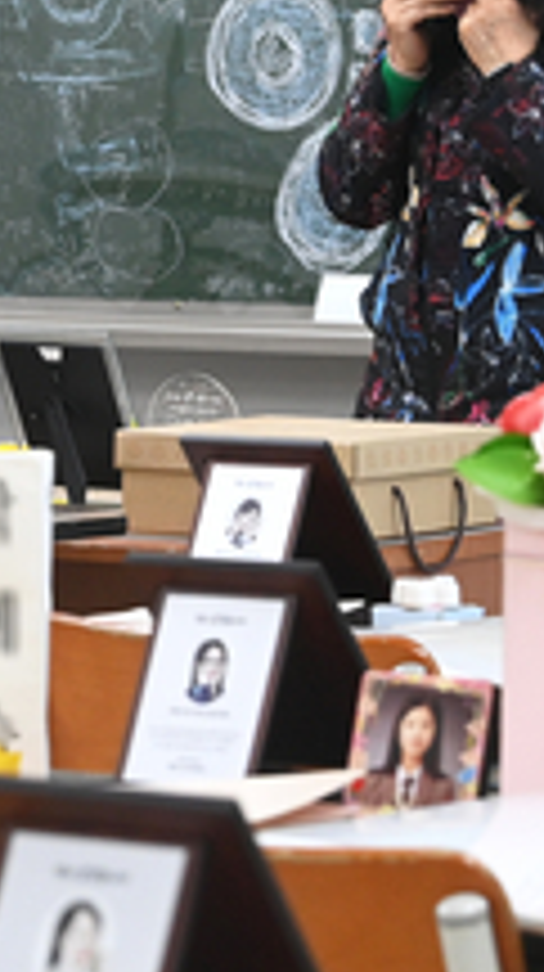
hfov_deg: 5.1
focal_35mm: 239
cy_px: 342
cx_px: 72
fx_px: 6148
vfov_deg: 9.0
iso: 3200
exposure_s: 1/200
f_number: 7.1
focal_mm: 82
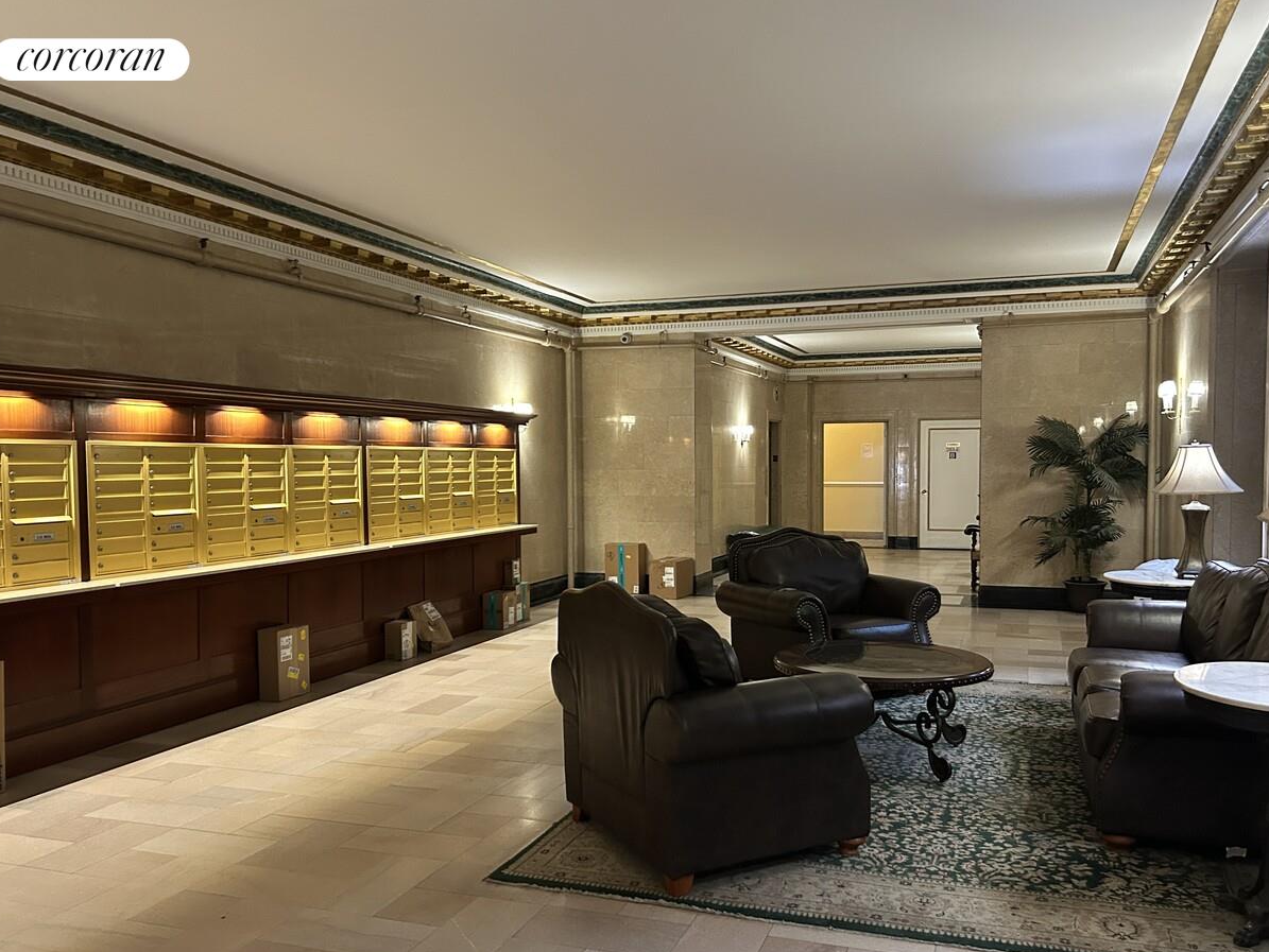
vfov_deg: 48.2
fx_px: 1063
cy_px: 526
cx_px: 657
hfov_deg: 61.6
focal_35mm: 29
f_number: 1.5
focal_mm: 5.7
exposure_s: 1/60
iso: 500
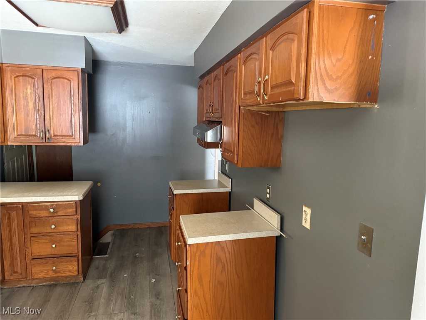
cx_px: 213
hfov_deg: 71.6
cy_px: 160
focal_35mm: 24
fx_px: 295
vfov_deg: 56.8
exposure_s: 1/39
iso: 1000
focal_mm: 6.76
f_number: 1.78
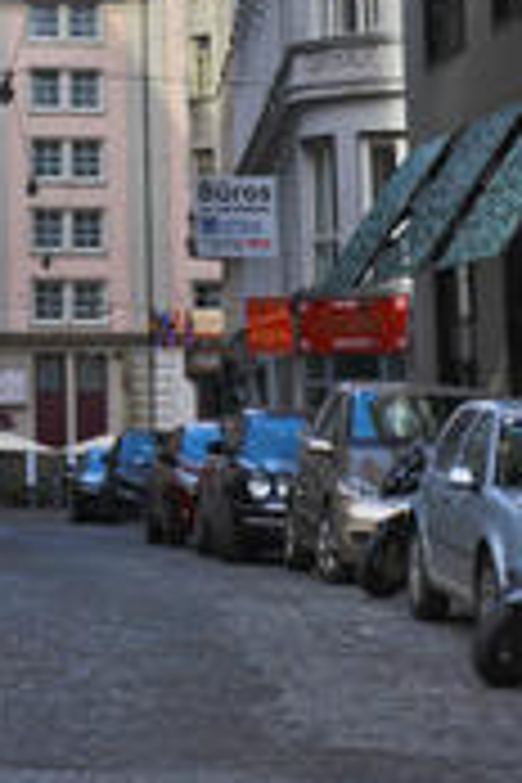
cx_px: 200
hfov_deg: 9.8
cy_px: -418
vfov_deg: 13.7
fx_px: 3045
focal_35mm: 140
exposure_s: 1/1000
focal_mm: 28
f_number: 4
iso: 100
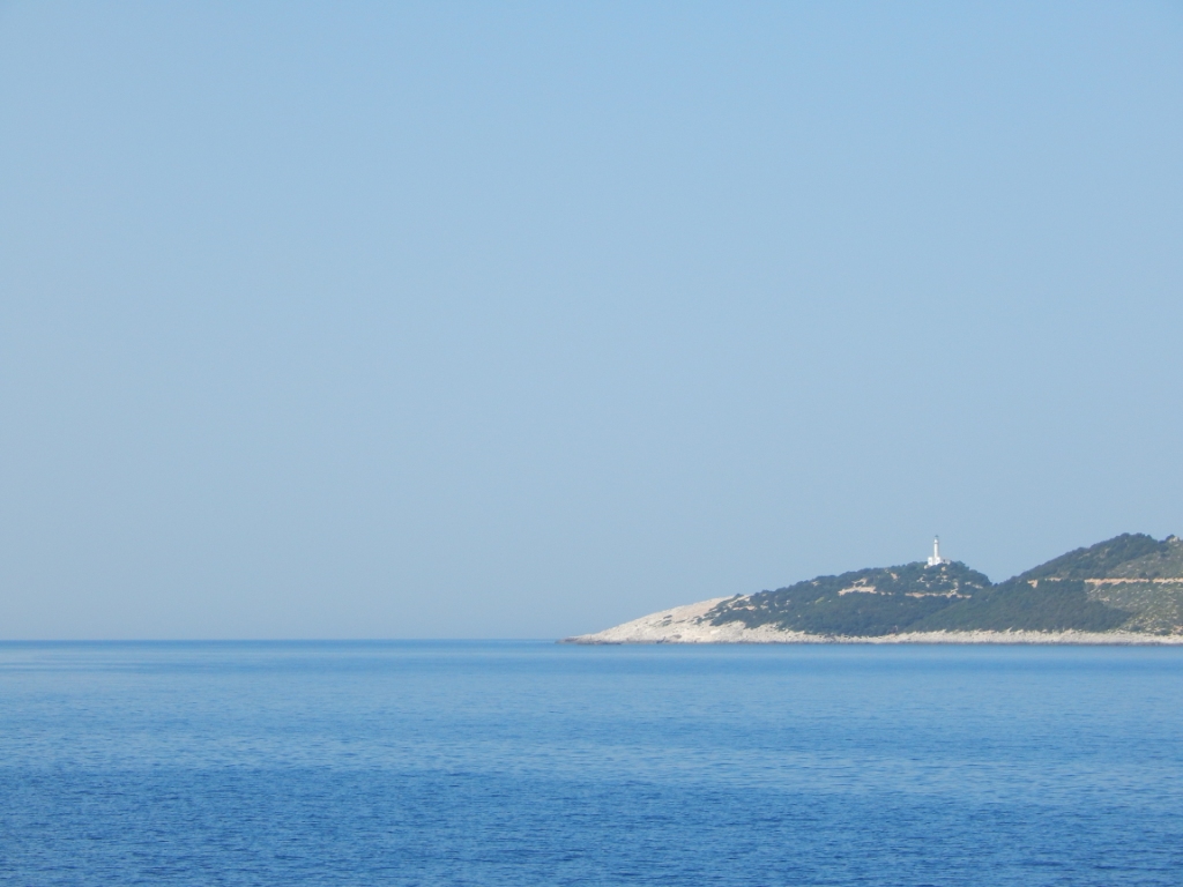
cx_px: 592
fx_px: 4819
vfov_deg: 10.5
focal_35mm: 141
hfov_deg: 14.0
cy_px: 444
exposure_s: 1/800
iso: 125
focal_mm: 25.3
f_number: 4.9
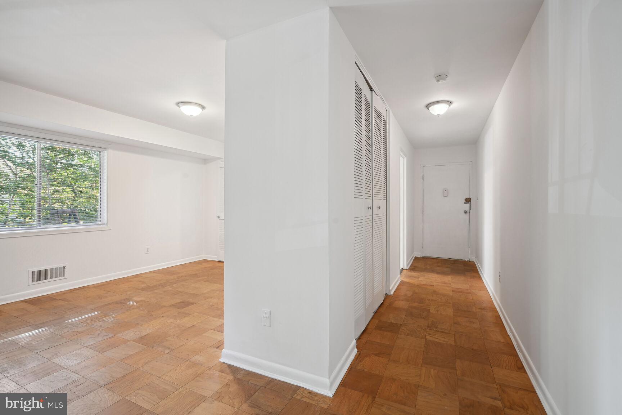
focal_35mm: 16
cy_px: 208
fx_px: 268
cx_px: 311
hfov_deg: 98.5
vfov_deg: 75.5
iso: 200
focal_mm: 15.5
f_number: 9
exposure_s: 1/4
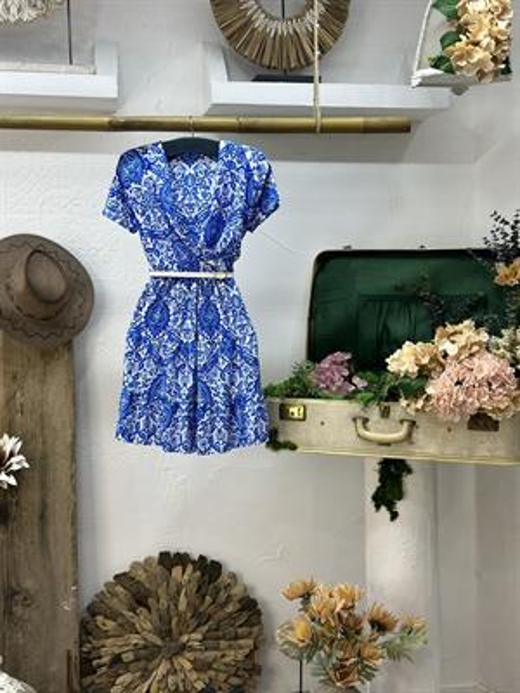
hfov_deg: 30.3
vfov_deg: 39.7
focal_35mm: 48
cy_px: 346
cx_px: 260
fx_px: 961
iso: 64
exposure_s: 1/100
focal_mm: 6.86
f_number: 1.78
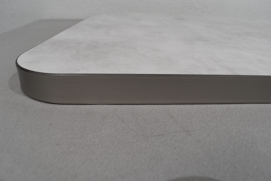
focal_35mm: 27
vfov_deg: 47.9
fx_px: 203
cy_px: 90
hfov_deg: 67.4
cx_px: 136
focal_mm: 18
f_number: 8
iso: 400
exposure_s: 1/60
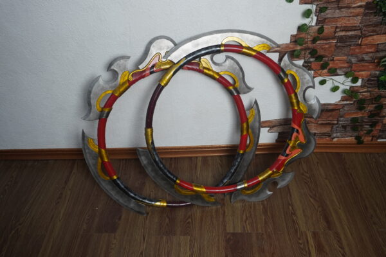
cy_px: 128
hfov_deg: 61.9
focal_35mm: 30
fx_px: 322
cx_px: 193
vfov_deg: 43.6
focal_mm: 20
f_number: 4.5
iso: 400
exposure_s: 1/40
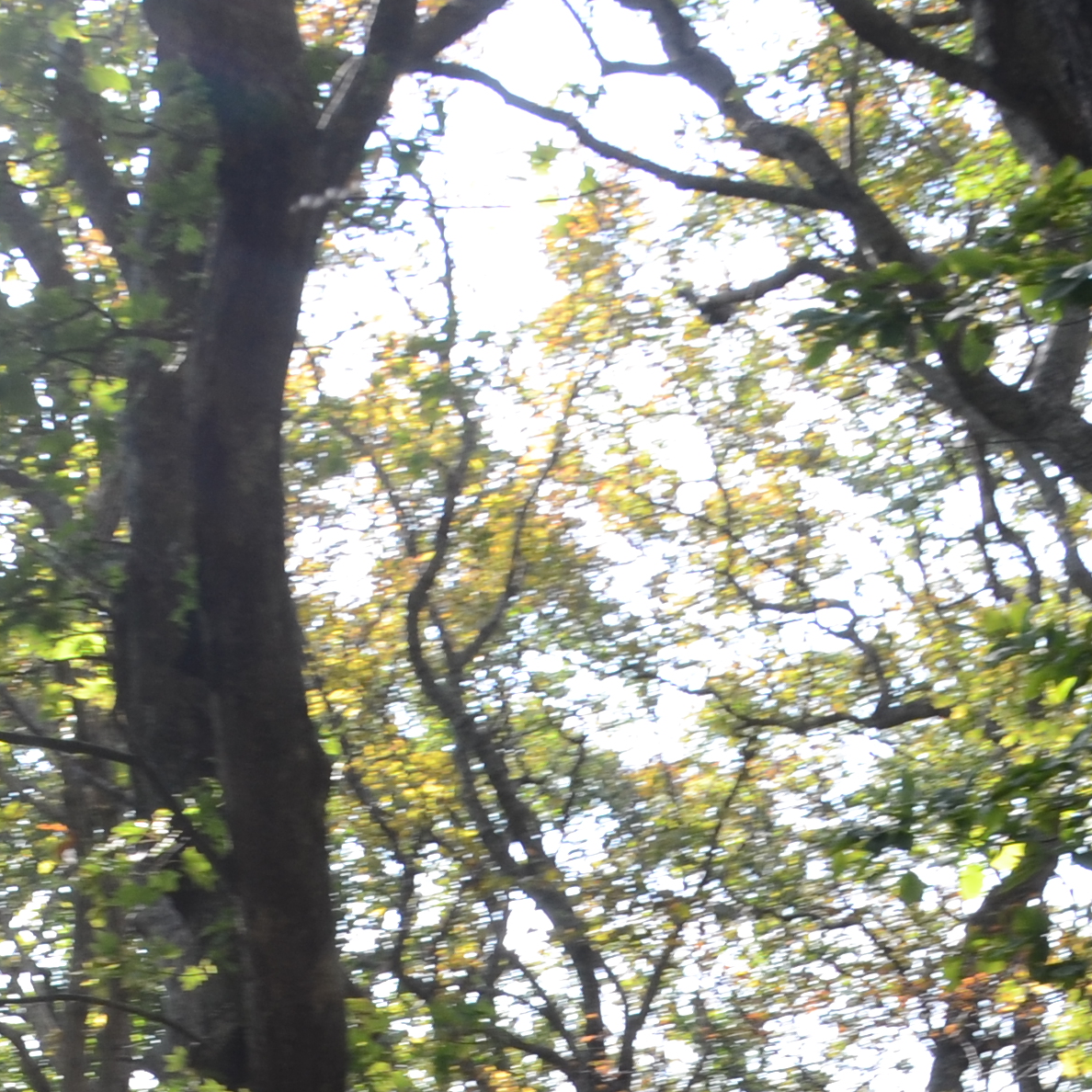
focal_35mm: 95
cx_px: -97
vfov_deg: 17.2
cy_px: 1427
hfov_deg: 17.7
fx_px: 3391
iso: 200
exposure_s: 1/60
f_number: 9
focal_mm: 18
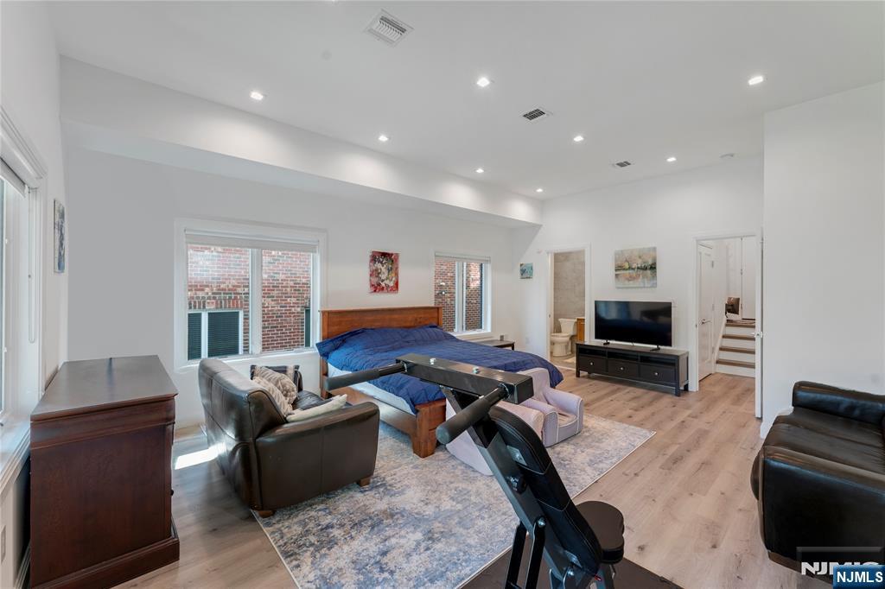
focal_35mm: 14
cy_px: 294
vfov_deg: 81.2
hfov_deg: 104.3
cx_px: 442
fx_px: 344
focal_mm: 14
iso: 400
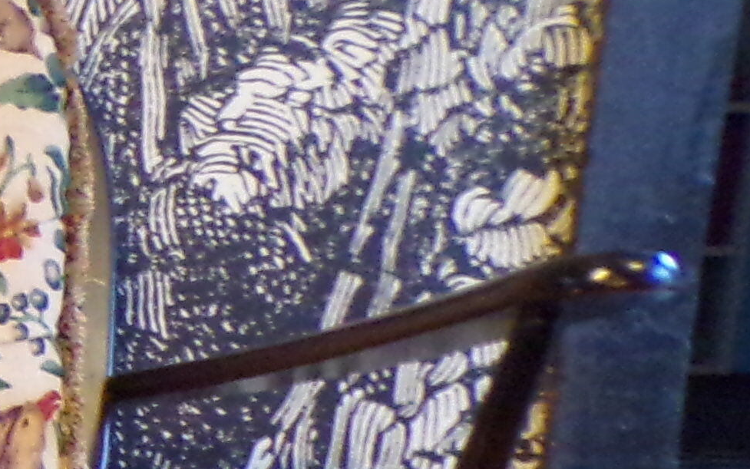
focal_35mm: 120
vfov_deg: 10.7
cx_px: -858
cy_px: 584
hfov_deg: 14.0
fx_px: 2453
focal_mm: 4.3
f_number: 3
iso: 400
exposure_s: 1/8
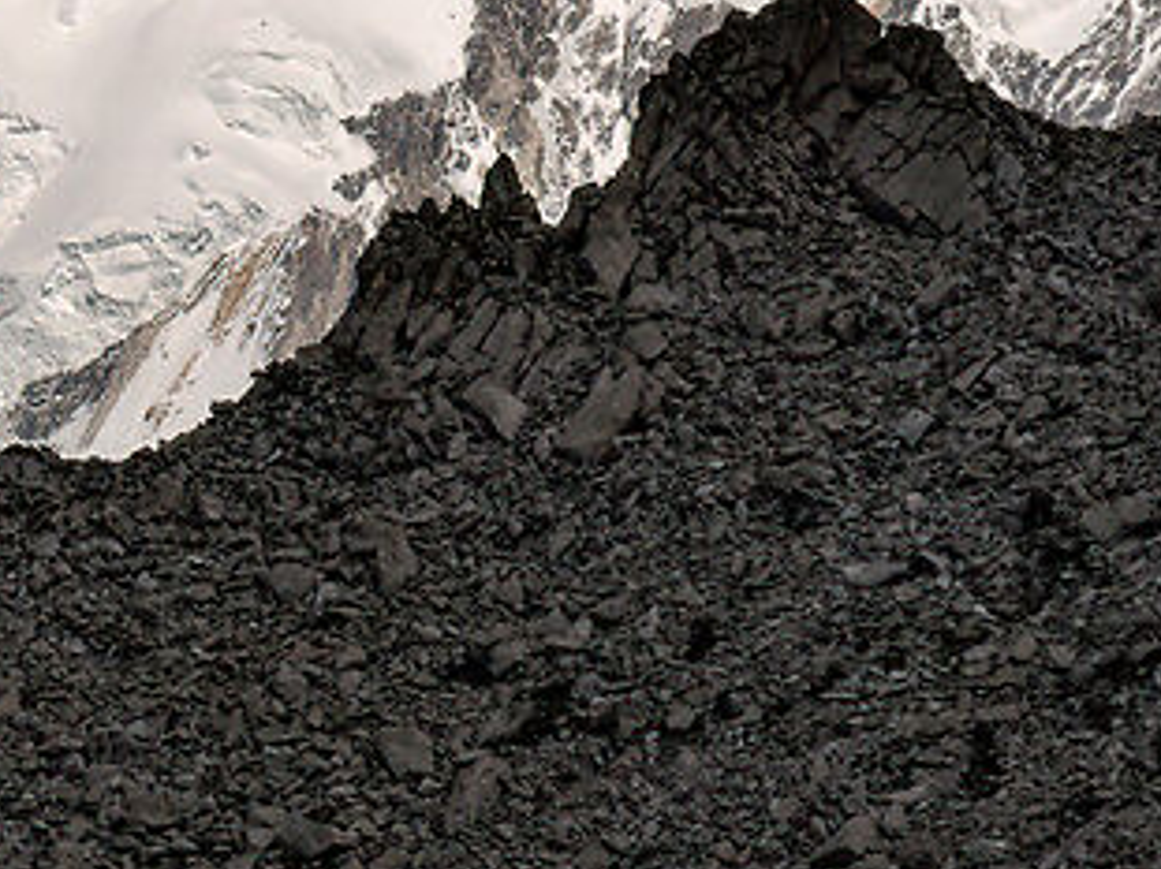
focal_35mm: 779
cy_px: 228
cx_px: -2296
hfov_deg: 2.5
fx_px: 26117
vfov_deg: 1.9
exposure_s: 1/250
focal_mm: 105
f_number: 16
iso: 100
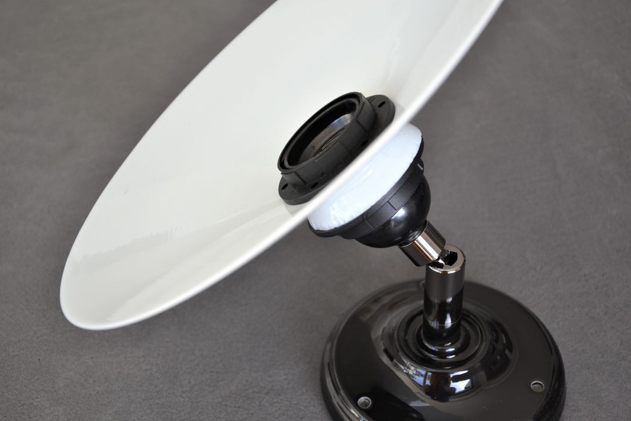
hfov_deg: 25.7
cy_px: 211
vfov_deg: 17.3
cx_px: 317
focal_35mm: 79
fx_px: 1385
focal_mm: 52
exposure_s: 1/125
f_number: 5.6
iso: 400
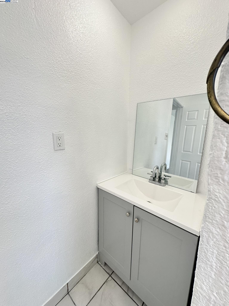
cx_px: 114
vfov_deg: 102.1
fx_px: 123
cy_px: 153
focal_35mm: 14
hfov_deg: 85.7
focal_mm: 2.22
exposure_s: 1/120
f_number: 2.2
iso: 100
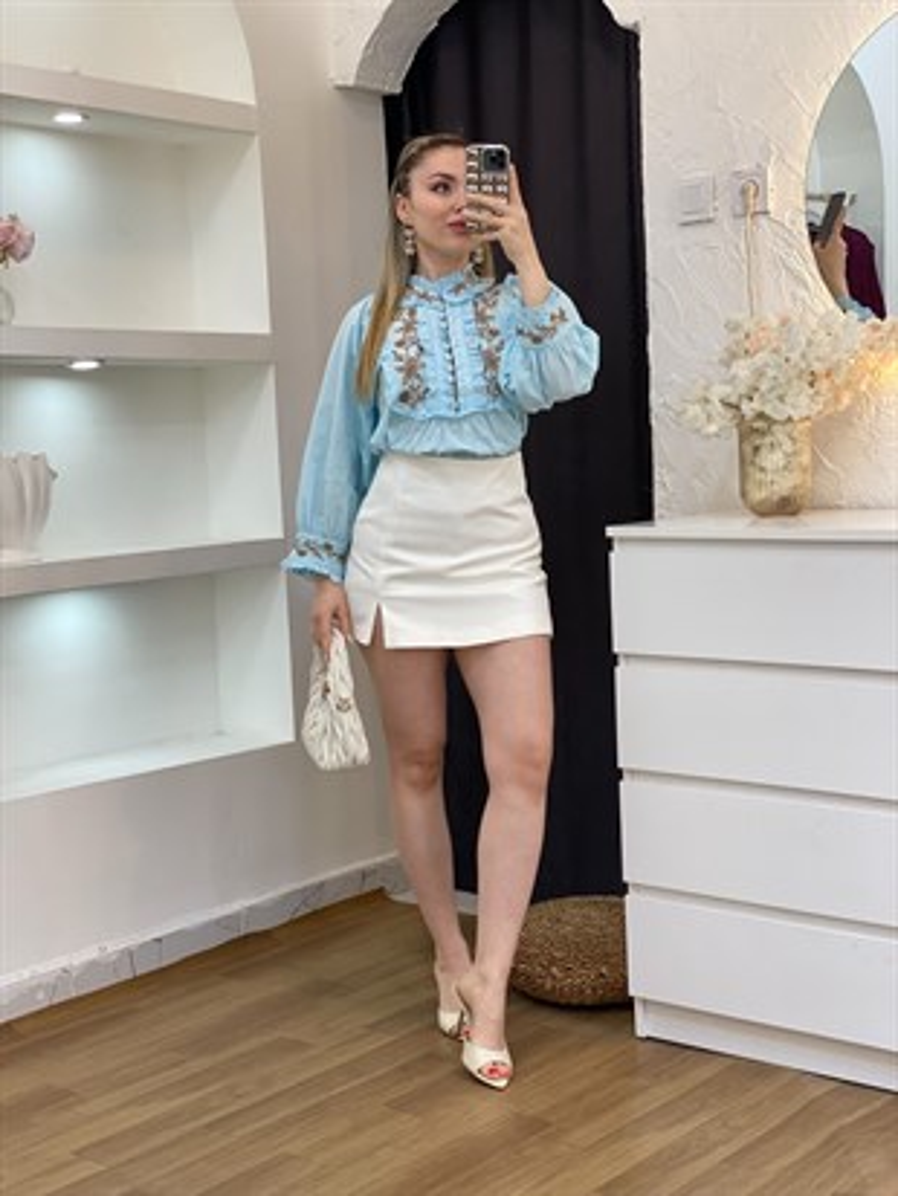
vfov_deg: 36.8
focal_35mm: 52
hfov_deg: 28.0
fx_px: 1798
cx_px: 449
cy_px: 598
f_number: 2
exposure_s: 1/100
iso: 64
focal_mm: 6
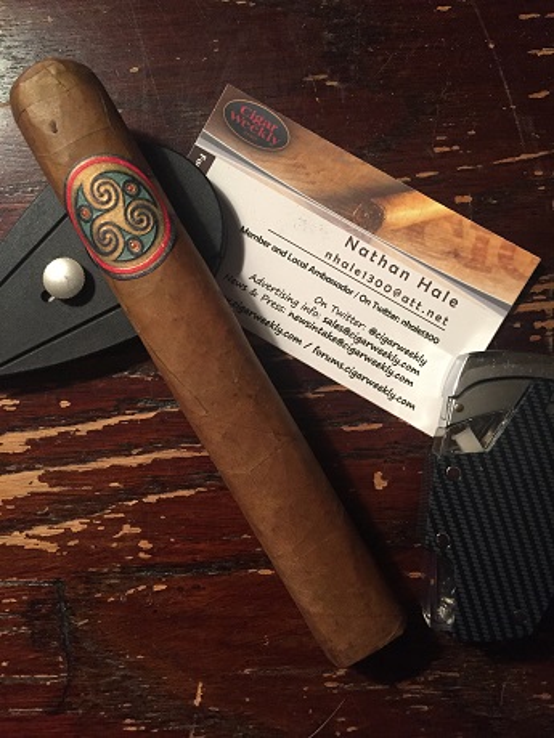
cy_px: 369
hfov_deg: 48.2
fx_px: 619
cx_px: 277
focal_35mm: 29
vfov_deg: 61.7
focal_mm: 4.15
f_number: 2.2
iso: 250
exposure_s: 1/30
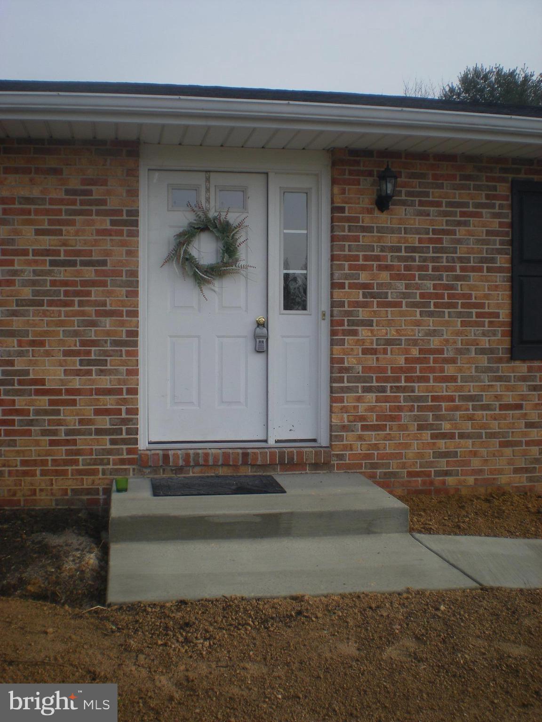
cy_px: 361
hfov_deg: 37.7
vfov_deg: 49.0
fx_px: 793
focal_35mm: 38
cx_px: 271
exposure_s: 1/237
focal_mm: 6.3
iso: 64
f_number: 4.6
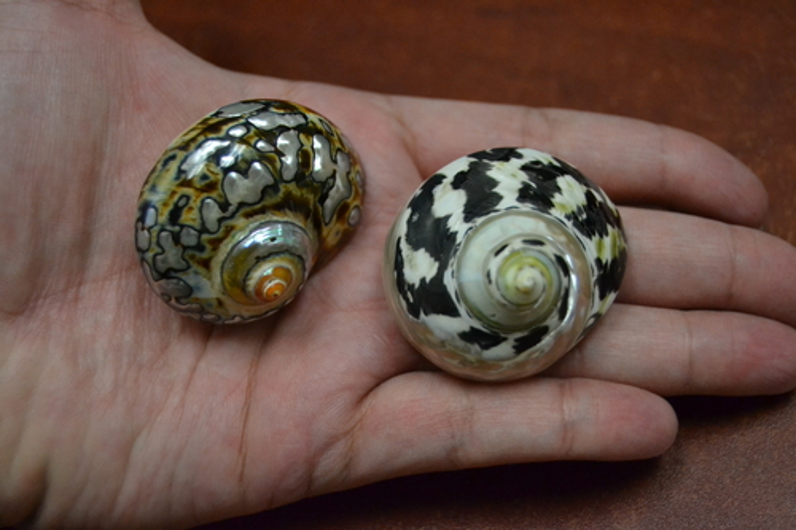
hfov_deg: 35.1
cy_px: 265
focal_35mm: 57
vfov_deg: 23.8
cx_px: 398
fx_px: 1260
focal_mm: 38
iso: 3200
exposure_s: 1/320
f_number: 4.8
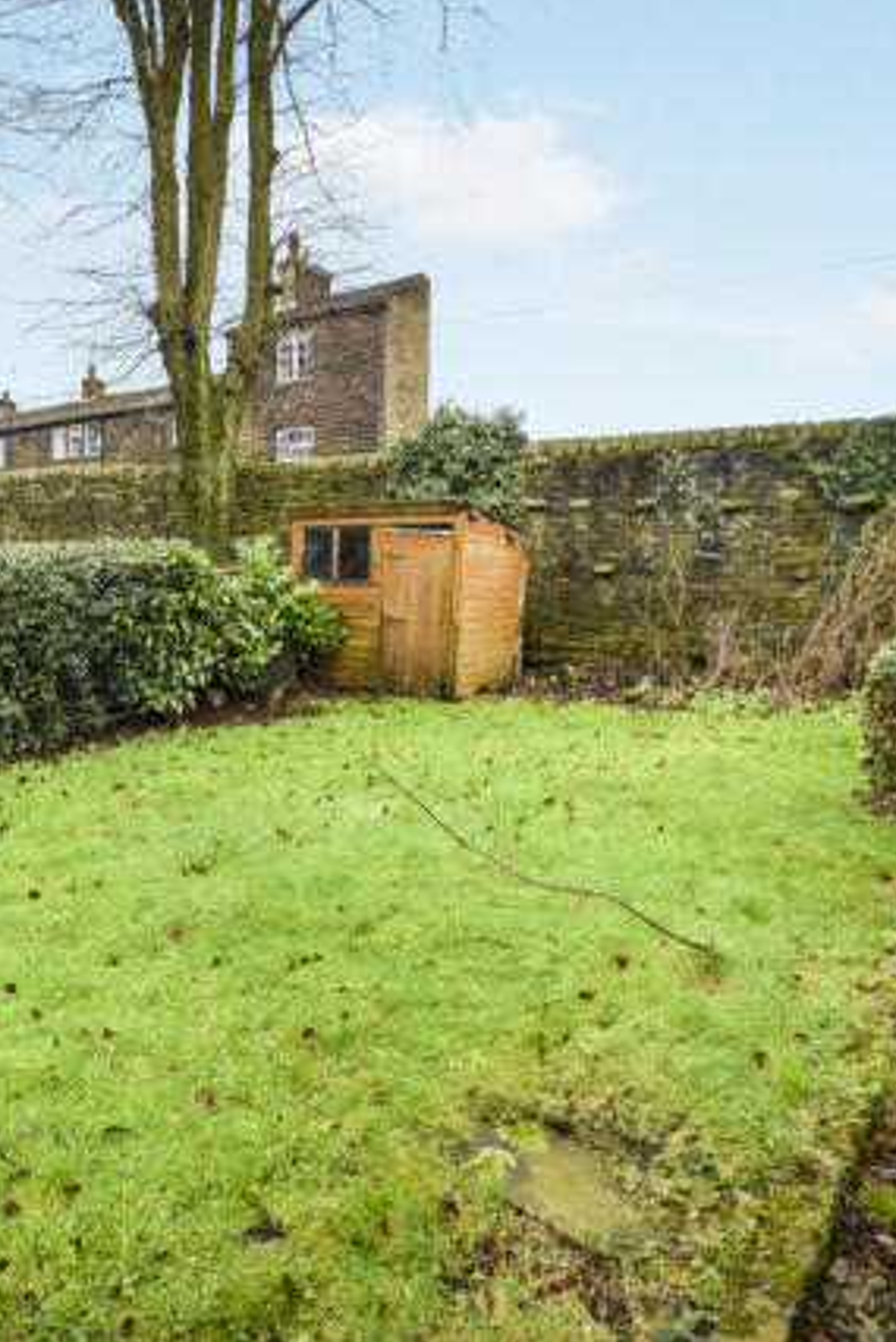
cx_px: 391
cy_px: 658
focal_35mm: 23
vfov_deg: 76.1
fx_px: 858
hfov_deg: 55.0
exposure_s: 1/100
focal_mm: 10
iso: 400
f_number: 5
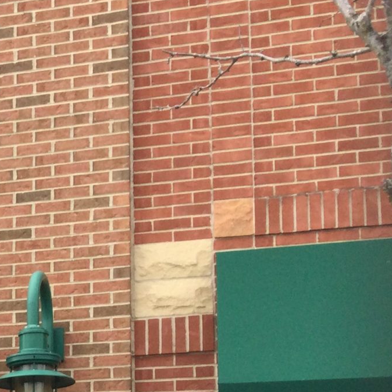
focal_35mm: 104
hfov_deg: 14.6
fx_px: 1332
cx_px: -324
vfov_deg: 16.0
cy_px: 477
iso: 25
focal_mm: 3.3
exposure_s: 1/238
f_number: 2.4
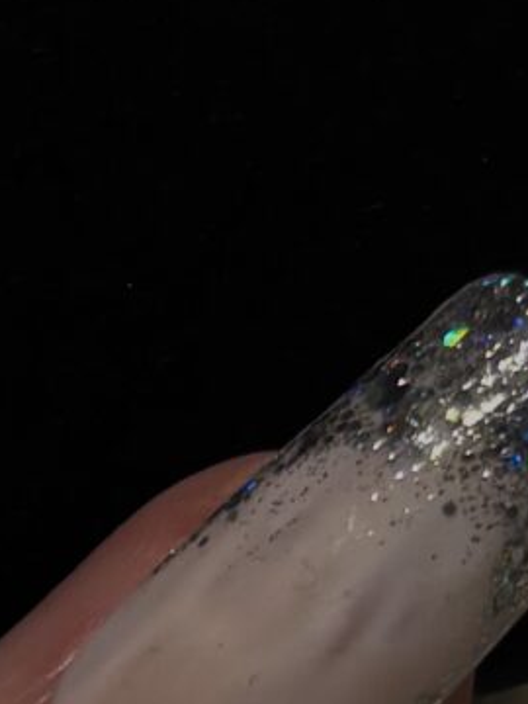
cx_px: -458
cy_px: 1050
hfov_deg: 7.7
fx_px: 3762
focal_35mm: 185
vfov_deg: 10.3
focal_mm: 5.96
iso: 80
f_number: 1.6
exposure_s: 1/100
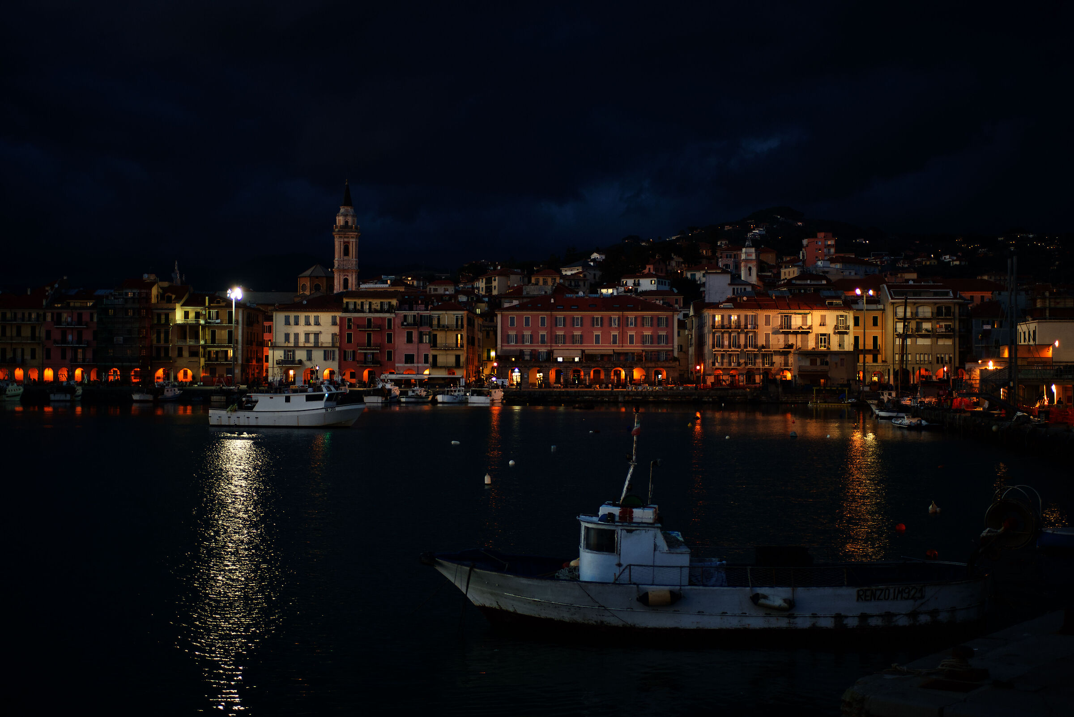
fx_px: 1492
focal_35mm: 50
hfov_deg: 39.6
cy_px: 358
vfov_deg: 27.0
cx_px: 537
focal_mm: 50
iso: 2000
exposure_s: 1/60
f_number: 2.8
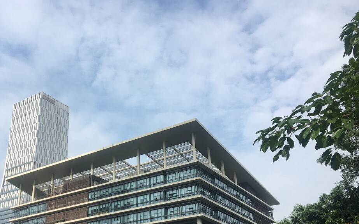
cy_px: 156
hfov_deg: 48.8
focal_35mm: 40
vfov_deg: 31.6
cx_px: 134
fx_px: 391
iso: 25
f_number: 2.2
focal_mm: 4.15
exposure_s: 1/1282
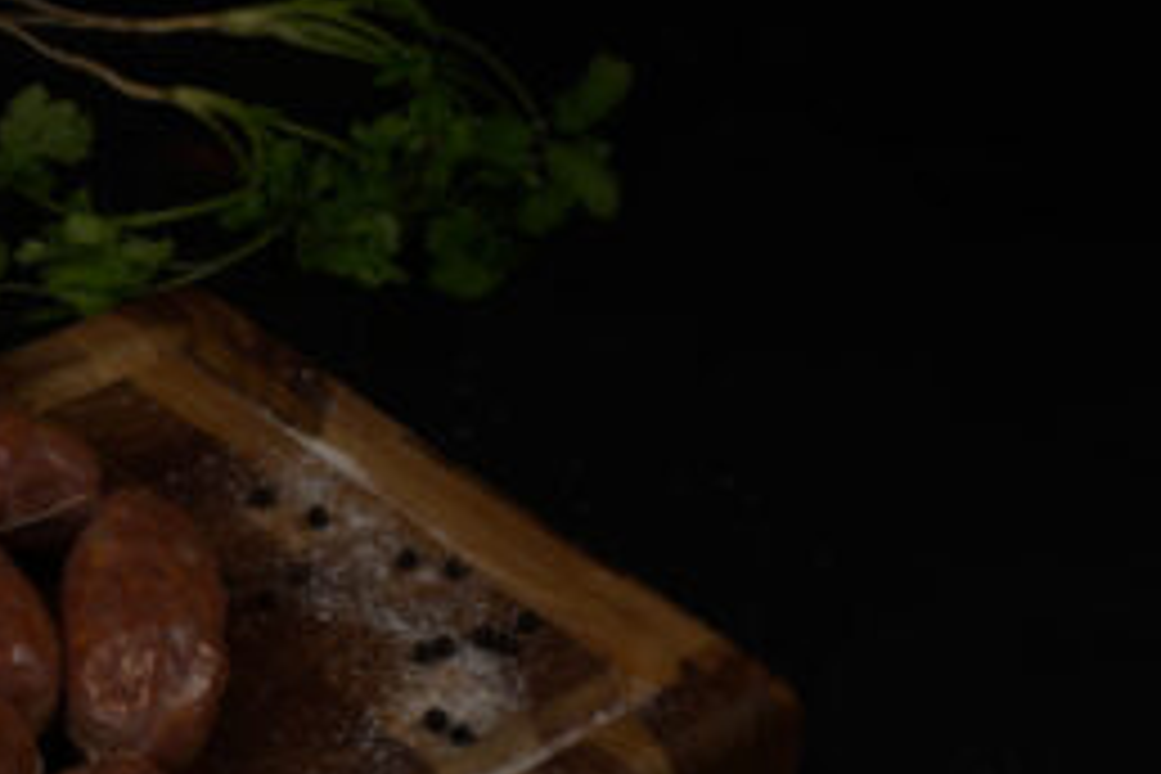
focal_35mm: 87
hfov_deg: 22.2
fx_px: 2811
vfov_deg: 15.6
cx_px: -76
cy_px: 639
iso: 100
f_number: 14
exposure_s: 1/13
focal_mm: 25
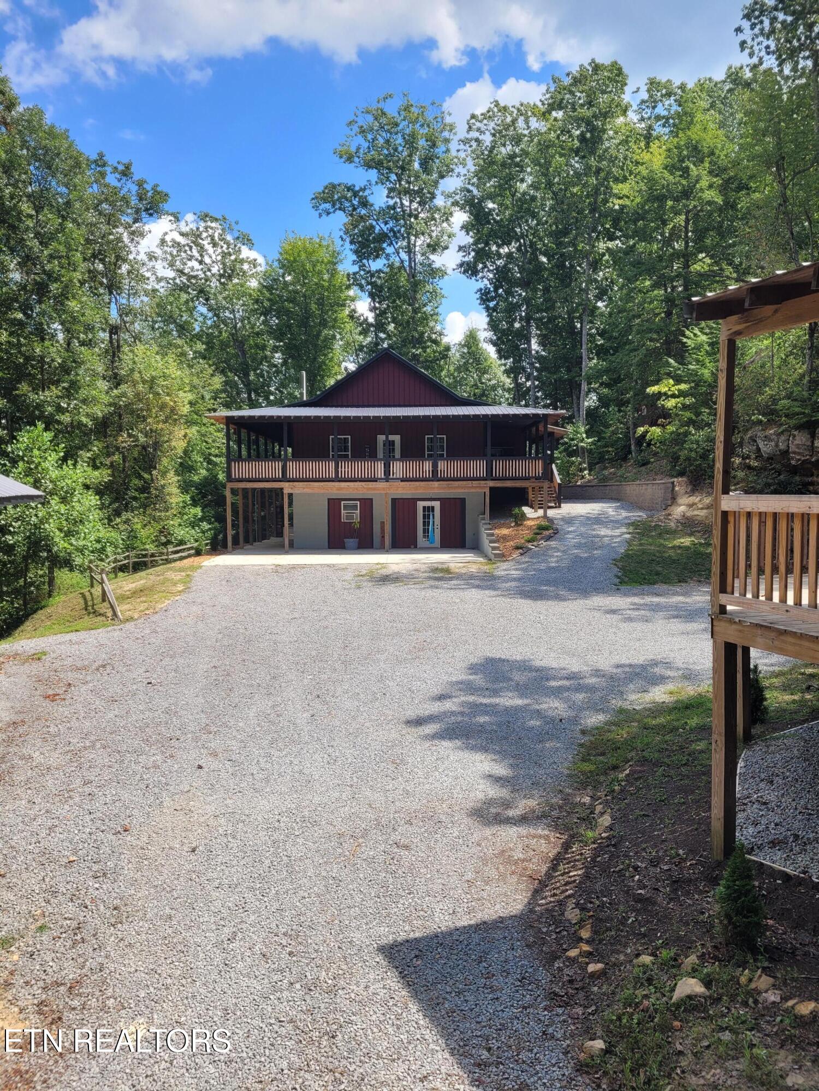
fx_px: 820
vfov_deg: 67.3
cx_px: 410
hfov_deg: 53.1
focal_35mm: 26
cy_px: 546
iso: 40
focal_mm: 5.4
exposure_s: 1/1290
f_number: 1.8
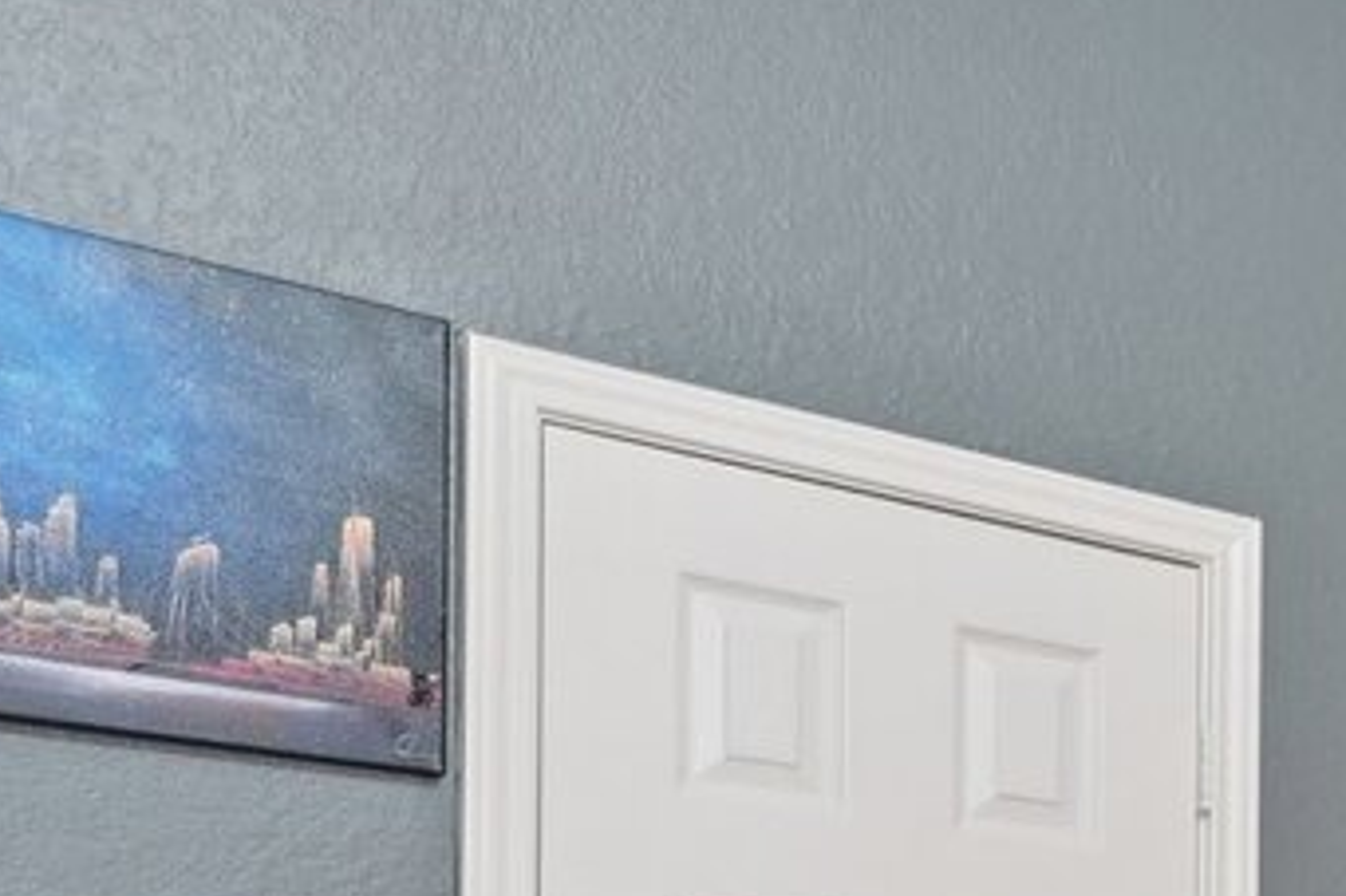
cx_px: 2755
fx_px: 2929
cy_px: 1318
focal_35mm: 78
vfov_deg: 16.0
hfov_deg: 17.6
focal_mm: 16.5
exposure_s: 1/6
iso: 400
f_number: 8
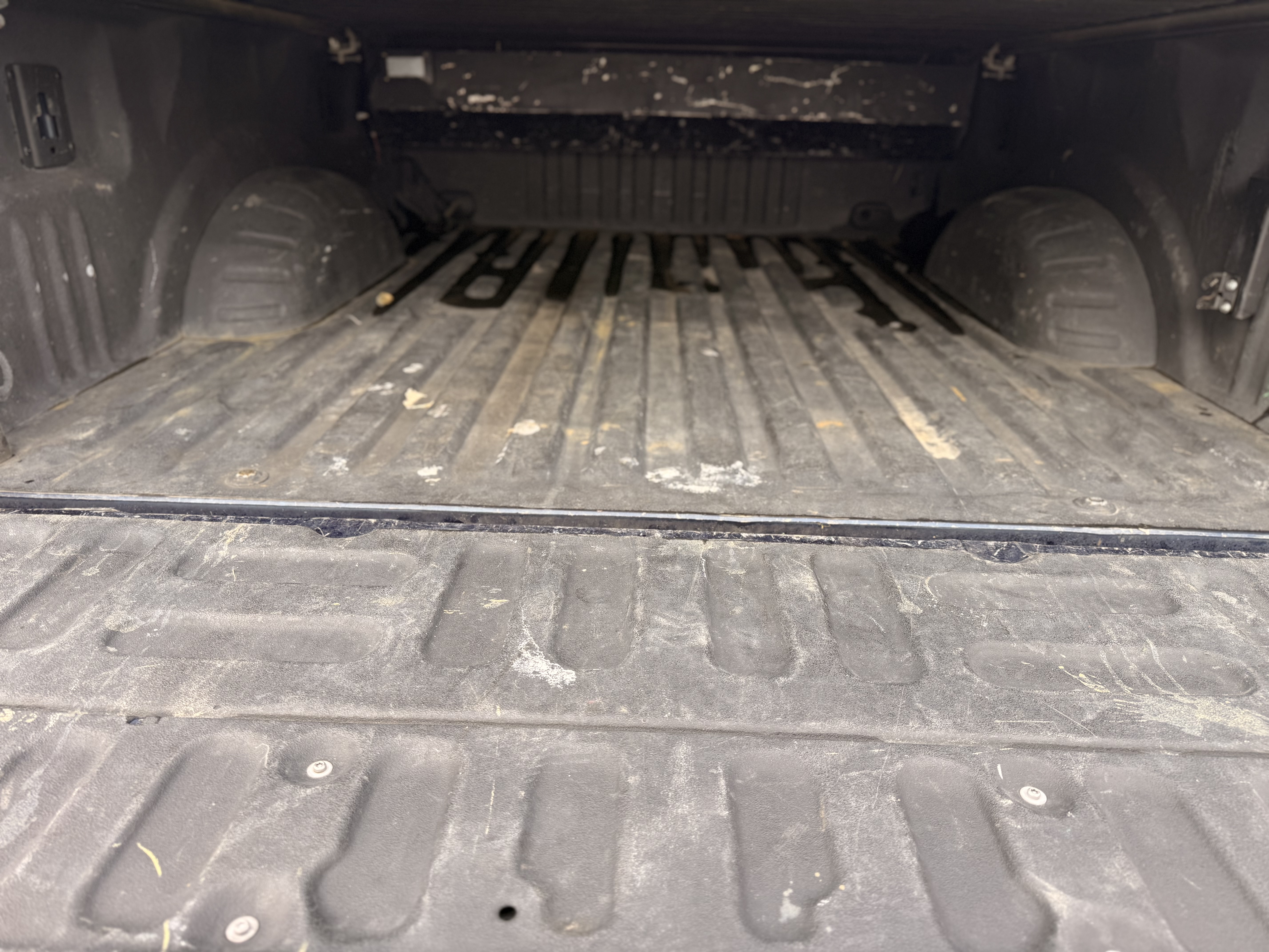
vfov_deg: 56.8
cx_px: 634
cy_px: 476
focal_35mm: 24
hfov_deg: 71.6
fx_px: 880
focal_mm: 6.76
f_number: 1.78
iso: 64
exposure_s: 1/150
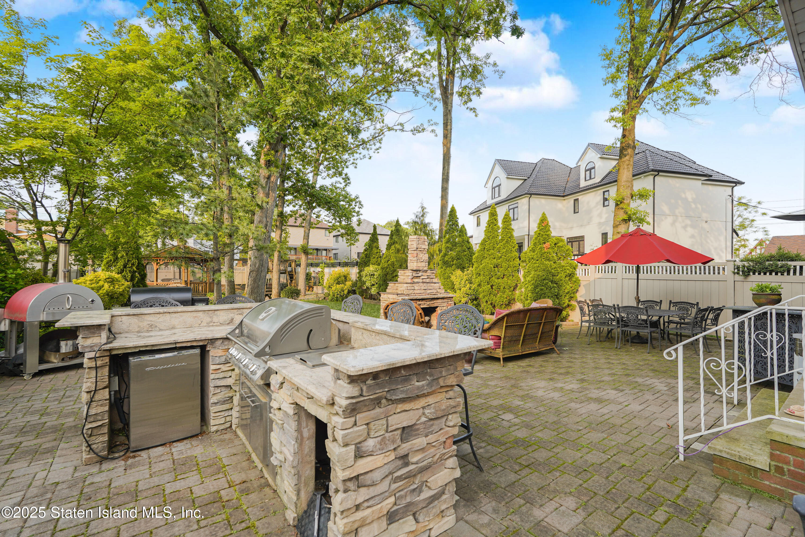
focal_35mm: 16
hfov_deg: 96.7
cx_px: 402
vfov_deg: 73.7
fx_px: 358
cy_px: 268
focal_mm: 16
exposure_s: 1/100
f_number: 5
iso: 100
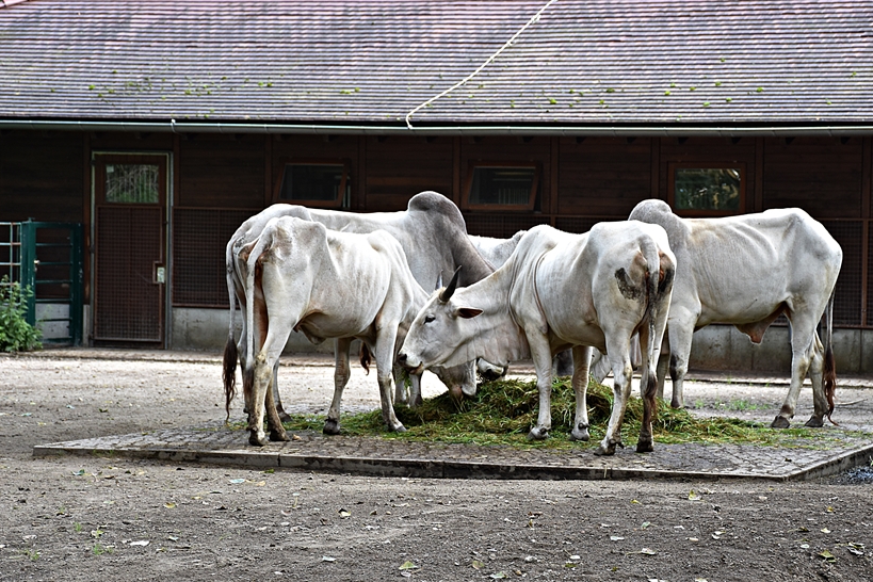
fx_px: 3410
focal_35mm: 141
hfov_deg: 14.6
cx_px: 540
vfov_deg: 9.8
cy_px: 315
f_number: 5.6
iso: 400
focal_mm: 75
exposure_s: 1/125
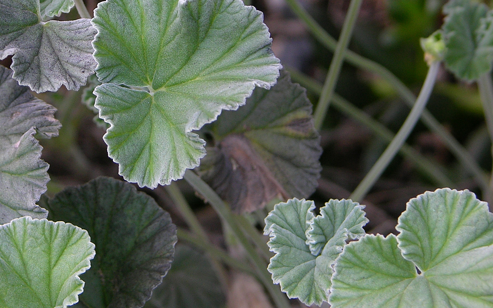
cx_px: 61
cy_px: 79
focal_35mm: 626
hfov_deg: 3.4
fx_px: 8411
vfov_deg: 2.1
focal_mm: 31.9
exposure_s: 1/24.3
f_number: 4.8
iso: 50
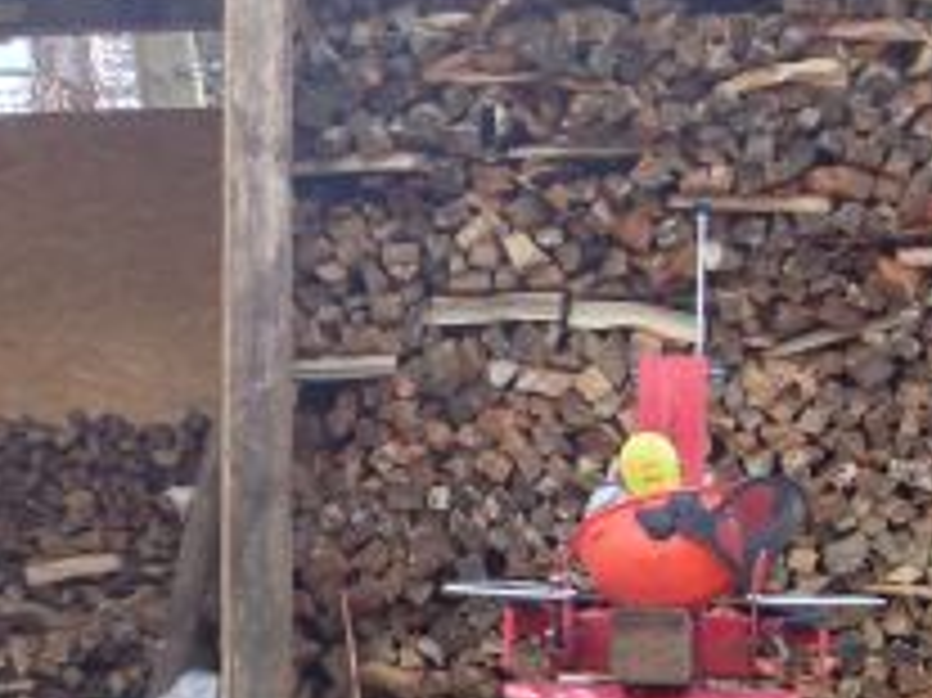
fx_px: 2718
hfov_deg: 19.4
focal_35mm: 101
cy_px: 444
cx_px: 293
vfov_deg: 14.6
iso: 100
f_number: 3
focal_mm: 6.3
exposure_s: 1/45
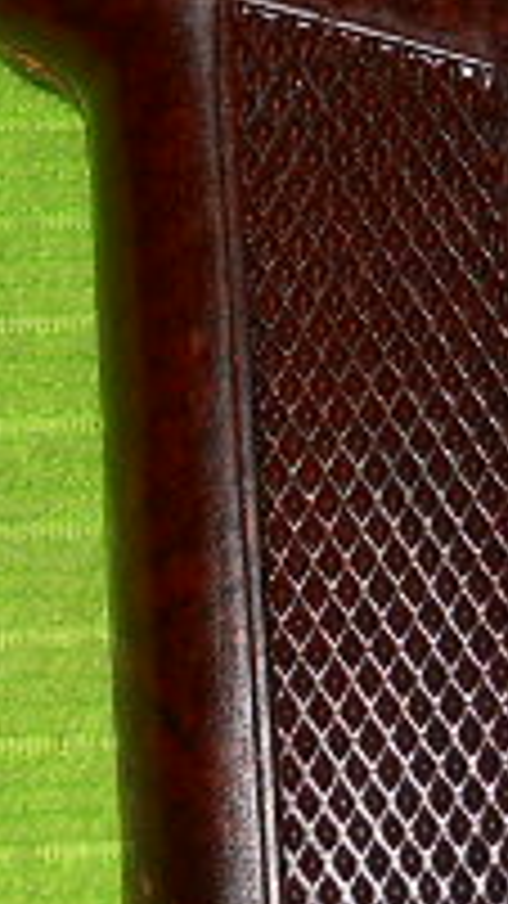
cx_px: 315
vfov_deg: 15.1
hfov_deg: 8.5
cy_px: 499
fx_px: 3402
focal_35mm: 142
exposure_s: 1/30
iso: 80
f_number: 5.5
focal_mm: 6.72
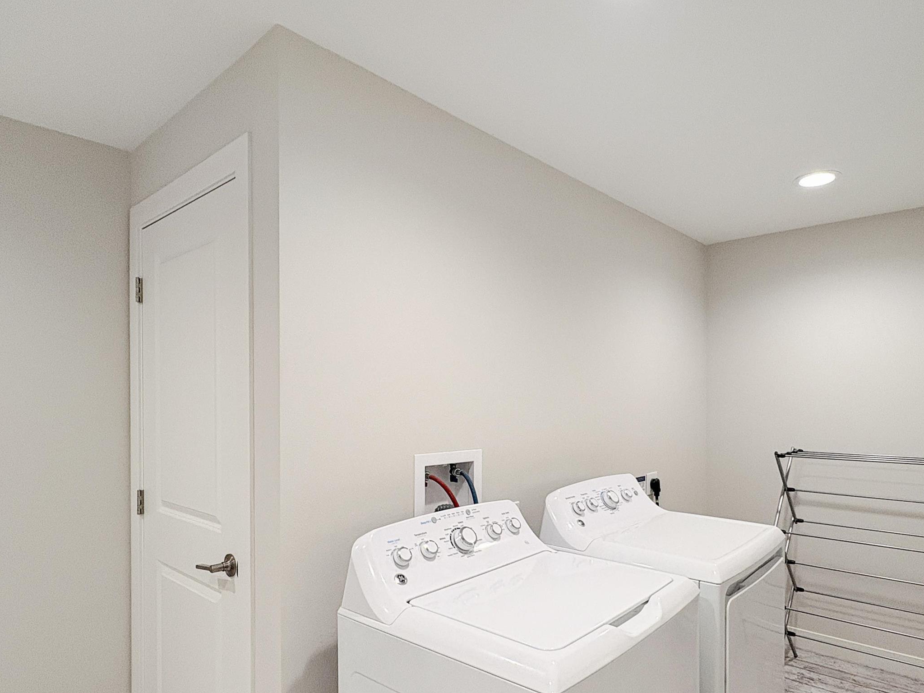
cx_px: 547
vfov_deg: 62.6
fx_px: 561
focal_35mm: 21
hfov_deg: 78.2
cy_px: 433
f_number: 2.2
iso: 160
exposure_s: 1/120
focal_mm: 2.22
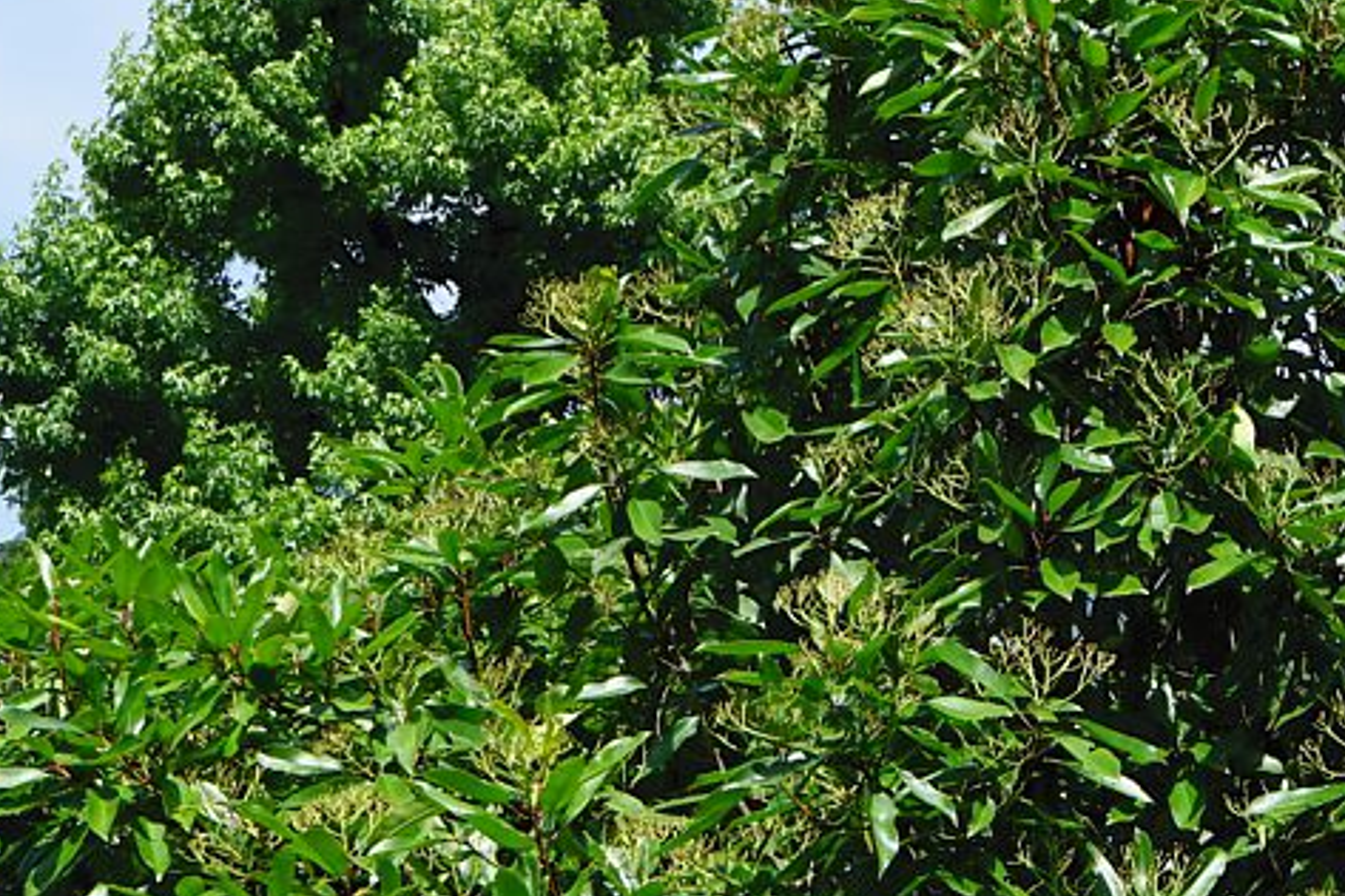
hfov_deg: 21.0
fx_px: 3511
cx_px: 1348
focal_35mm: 94
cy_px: 445
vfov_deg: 14.5
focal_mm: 36
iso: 100
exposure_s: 1/100
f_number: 10
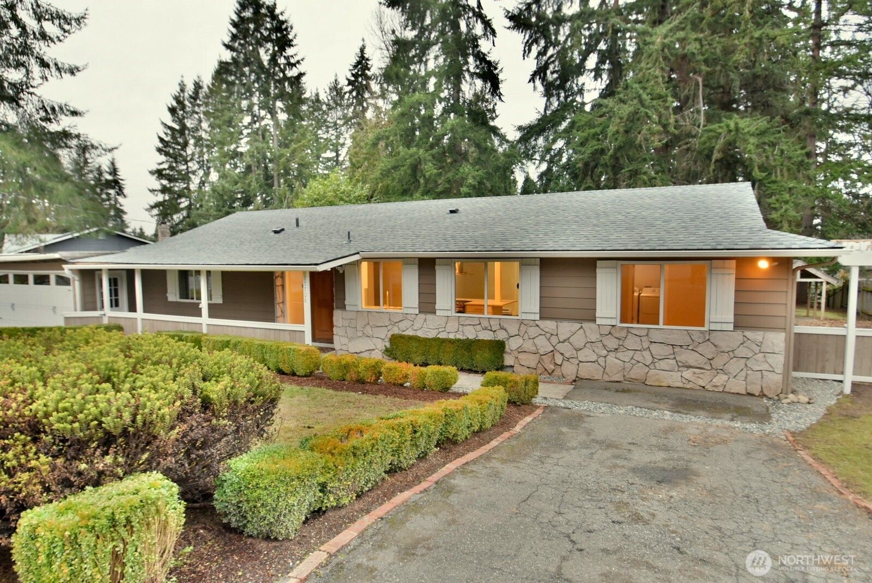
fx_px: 509
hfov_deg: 81.2
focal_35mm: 21
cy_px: 292
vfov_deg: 59.6
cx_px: 436
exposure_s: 1/15
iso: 800
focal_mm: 14
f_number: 5
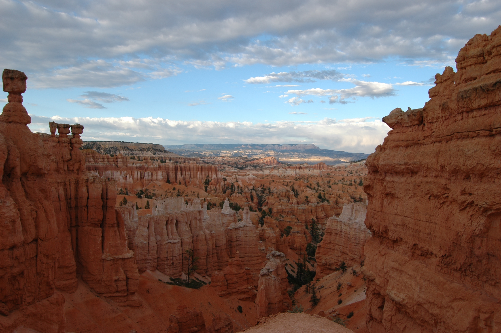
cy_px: 166
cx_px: 250
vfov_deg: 56.0
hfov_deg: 77.4
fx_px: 313
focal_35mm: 22
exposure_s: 1/125
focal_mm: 15
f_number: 8
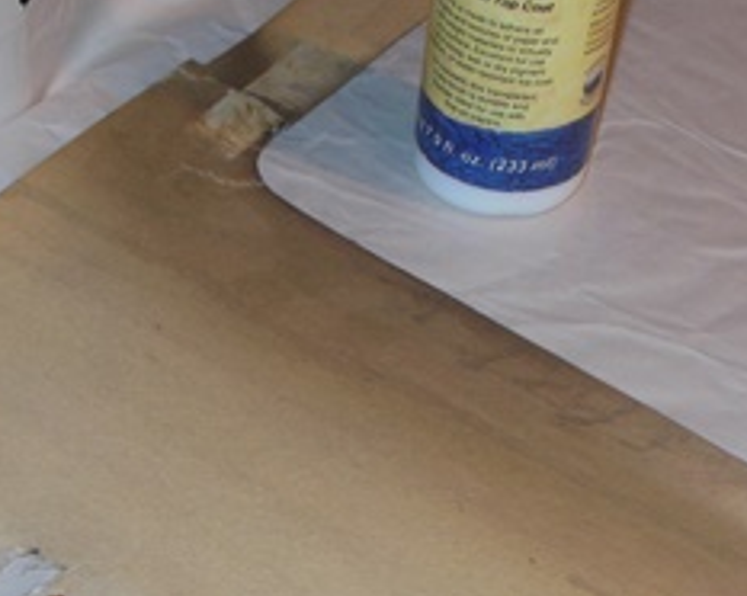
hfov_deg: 30.5
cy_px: 256
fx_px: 1370
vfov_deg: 24.5
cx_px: 401
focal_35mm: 62
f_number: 3.5
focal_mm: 6
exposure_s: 1/30
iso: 125
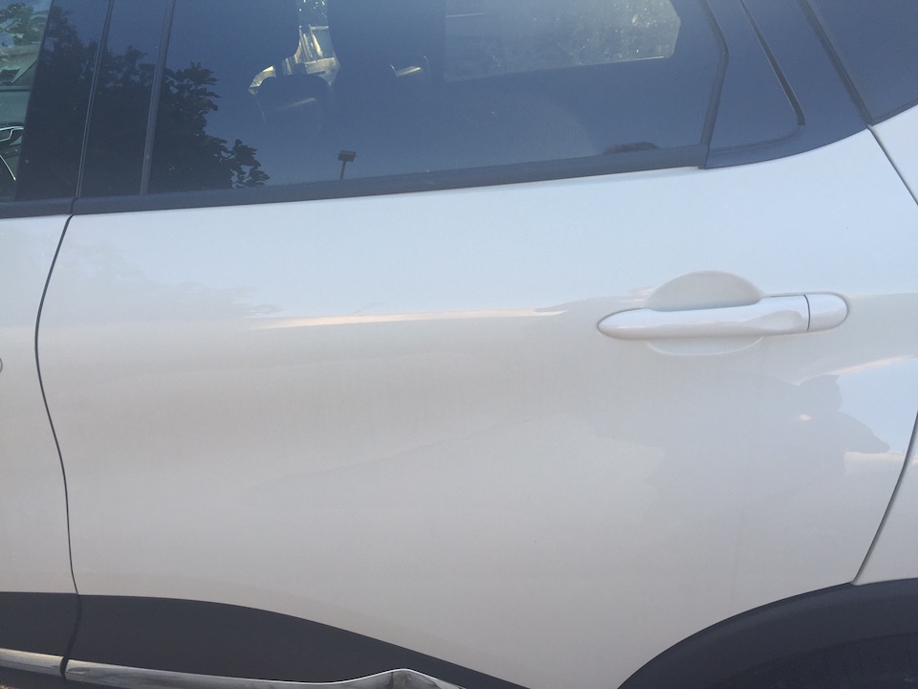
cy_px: 344
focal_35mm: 29
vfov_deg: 48.2
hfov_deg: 61.7
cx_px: 459
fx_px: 769
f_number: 2.2
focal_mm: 4.15
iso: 32
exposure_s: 1/250
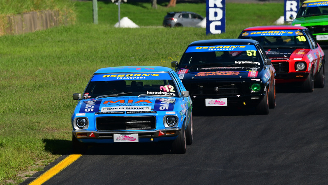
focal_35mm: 662
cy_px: 94
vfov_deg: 1.8
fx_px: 5758
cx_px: 164
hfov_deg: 3.3
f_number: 13
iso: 400
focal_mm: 420
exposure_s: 1/640
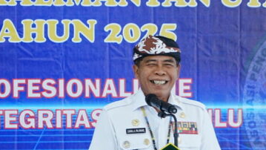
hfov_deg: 6.5
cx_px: 142
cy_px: 133
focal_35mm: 333
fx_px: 2349
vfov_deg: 3.6
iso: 6400
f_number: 6.3
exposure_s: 1/125
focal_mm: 152
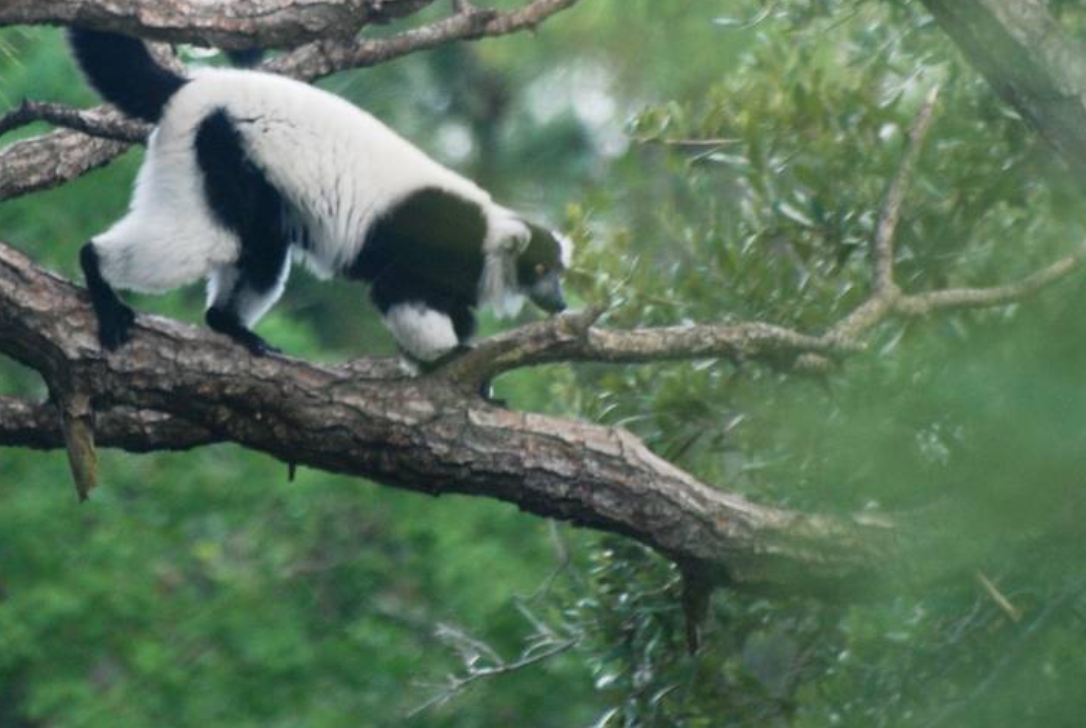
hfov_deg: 2.0
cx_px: 372
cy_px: 102
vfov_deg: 1.4
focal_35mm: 1020
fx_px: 30815
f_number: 5.6
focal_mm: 300
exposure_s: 1/160
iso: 400
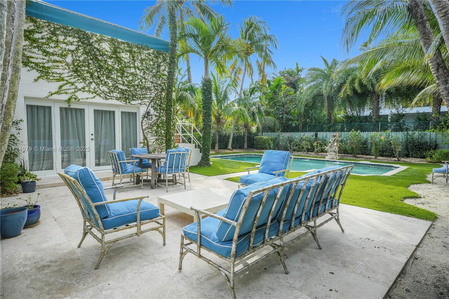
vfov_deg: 61.9
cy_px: 150
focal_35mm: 20
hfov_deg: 84.0
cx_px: 224
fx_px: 249
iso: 640
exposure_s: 1/2500
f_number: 5.6
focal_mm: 20
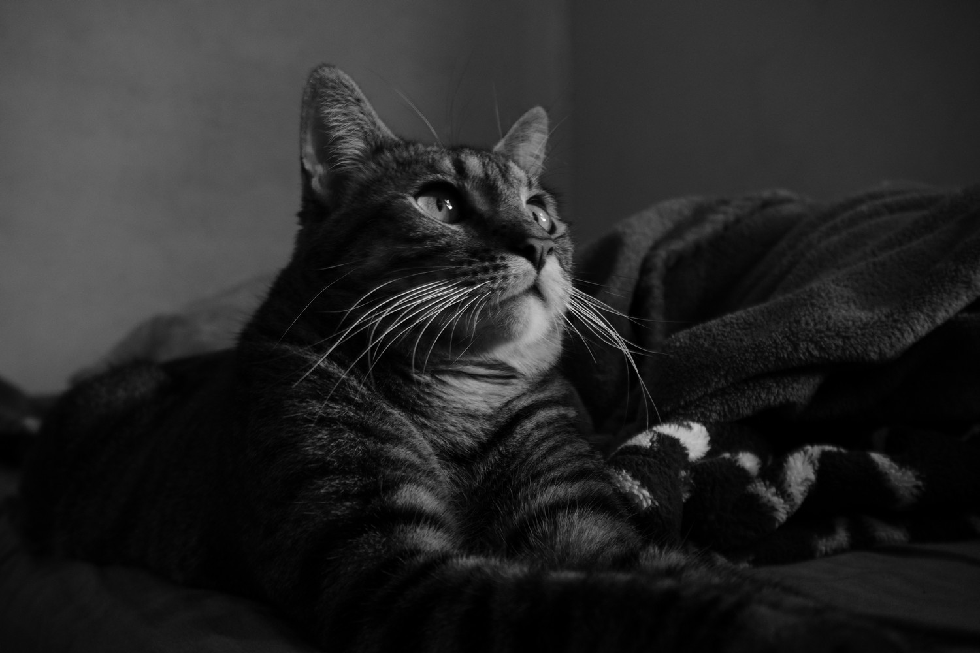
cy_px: 326
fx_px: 1062
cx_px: 490
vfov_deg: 34.2
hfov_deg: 49.6
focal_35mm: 39
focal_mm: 26
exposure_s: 1/15
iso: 640
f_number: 5.6
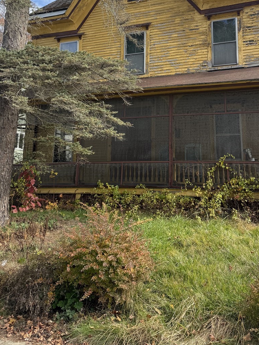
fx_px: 359
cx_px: 166
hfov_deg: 39.3
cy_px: 89
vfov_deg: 49.4
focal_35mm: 36
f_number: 1.78
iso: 100
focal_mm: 6.76
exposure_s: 1/1464
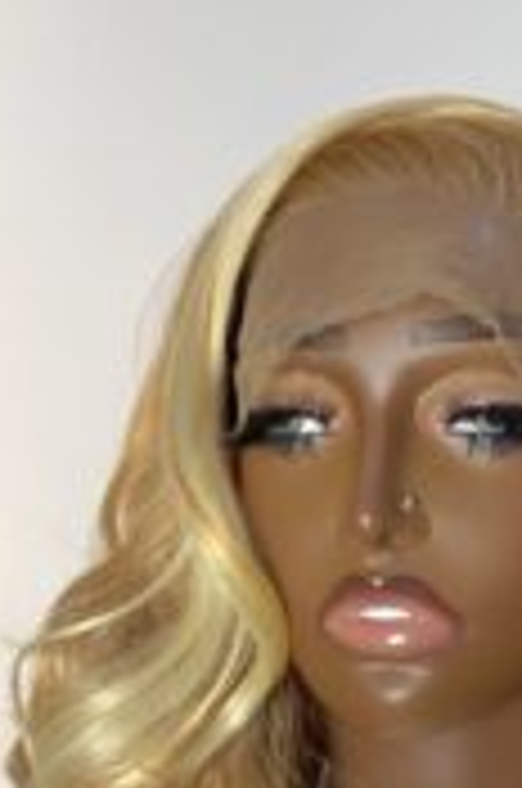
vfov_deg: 31.7
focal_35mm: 60
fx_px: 1310
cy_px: 729
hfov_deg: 22.1
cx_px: 457
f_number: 1.78
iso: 80
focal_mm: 6.76
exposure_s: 1/100
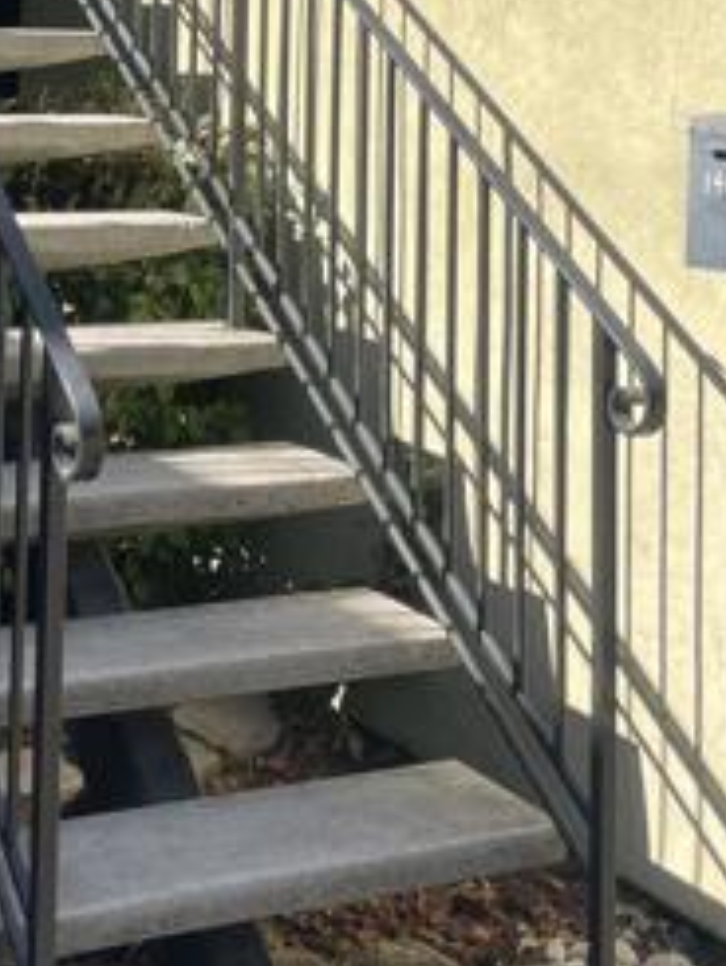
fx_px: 1900
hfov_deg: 21.2
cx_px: 79
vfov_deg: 26.6
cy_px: -63
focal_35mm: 68
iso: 32
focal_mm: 4.2
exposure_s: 1/955
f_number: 1.6
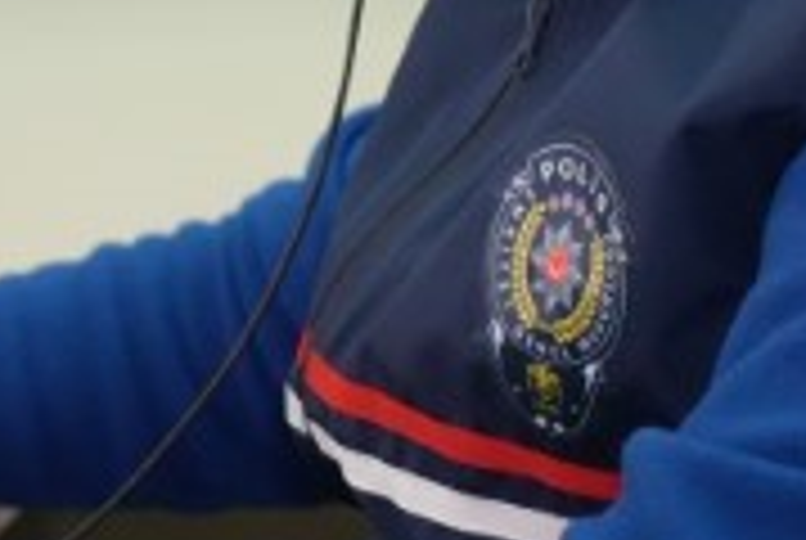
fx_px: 6302
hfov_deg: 7.3
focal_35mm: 281
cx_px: 423
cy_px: -220
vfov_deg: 4.9
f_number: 4
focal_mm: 70
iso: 6400
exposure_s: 1/160
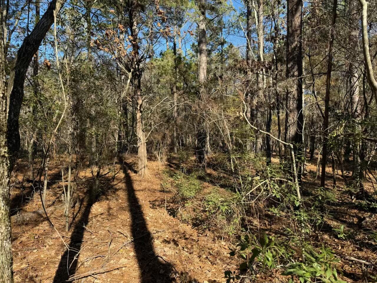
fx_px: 261
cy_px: 142
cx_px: 188
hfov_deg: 71.6
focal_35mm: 24
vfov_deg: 56.8
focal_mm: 6.76
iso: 80
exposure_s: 1/1122
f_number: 1.78
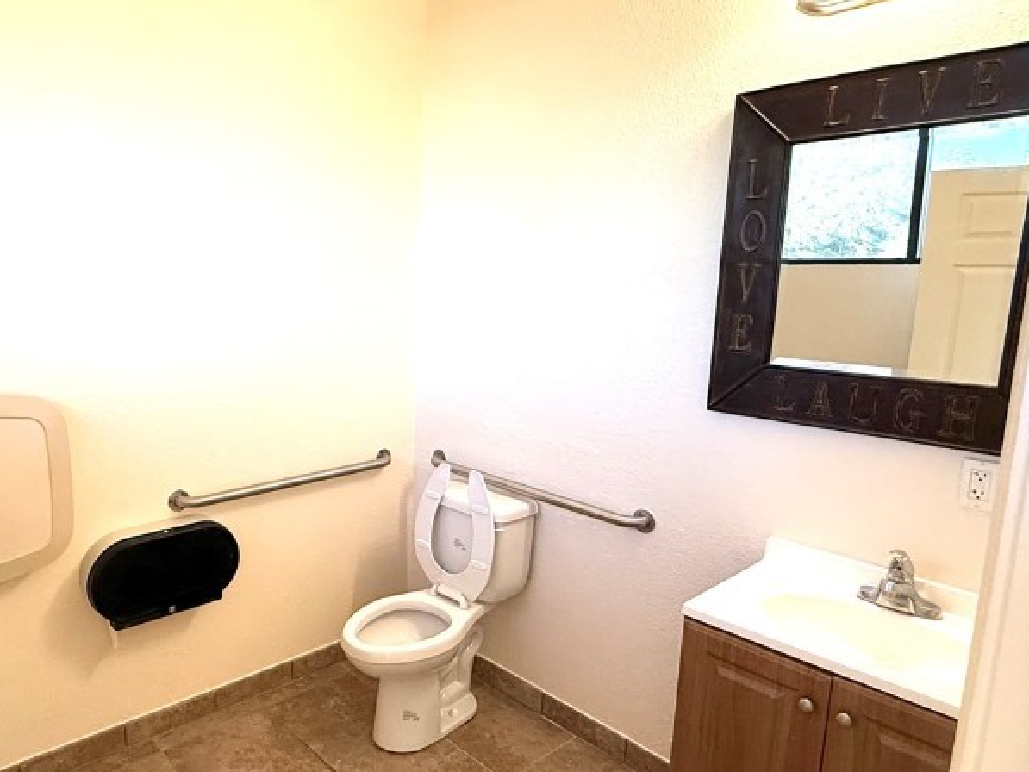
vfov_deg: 56.8
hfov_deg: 69.8
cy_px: 384
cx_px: 353
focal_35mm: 24
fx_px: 714
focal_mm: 2.22
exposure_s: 1/120
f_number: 2.2
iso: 250
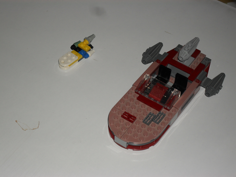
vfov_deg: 19.1
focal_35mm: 77
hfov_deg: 25.3
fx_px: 525
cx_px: 118
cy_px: 88
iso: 100
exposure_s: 1/60
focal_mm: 13.6
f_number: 5
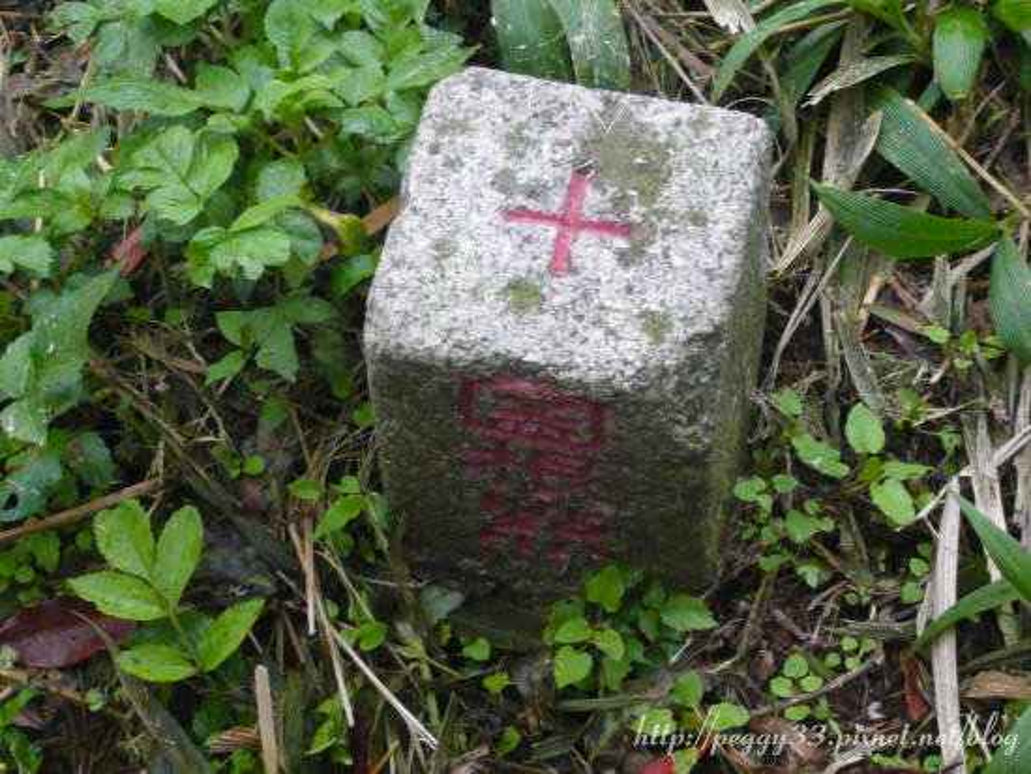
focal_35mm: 105
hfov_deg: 18.7
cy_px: 387
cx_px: 516
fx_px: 3129
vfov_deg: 14.1
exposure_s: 1/125
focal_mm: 11.1
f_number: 4.5
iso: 400
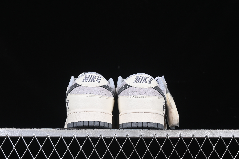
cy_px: 80
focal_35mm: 75
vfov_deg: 18.2
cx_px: 120
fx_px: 498
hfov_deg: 27.0
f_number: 8
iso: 160
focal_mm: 50
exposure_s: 1/80
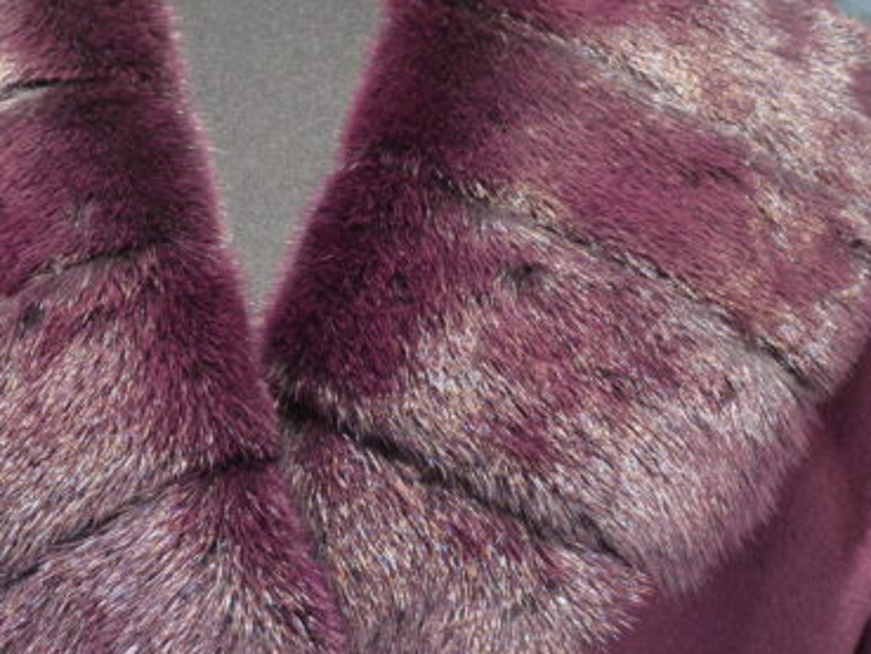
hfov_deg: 23.8
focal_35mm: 82
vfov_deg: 18.0
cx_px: 293
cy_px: 221
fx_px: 2058
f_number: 5
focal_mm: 35
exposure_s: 1/30
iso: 1600
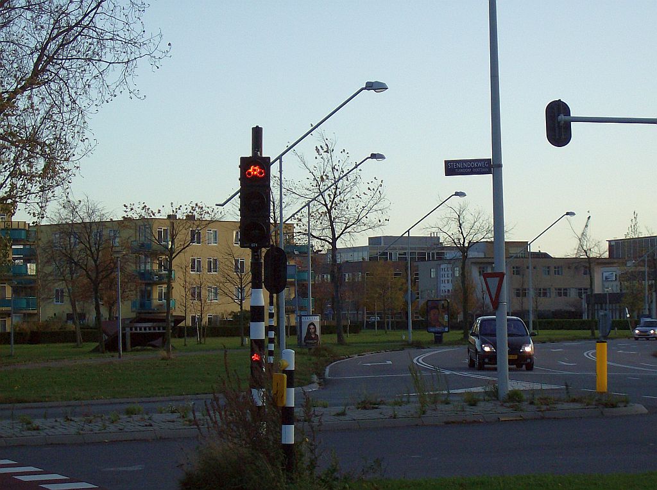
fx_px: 2045
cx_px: 328
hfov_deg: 18.3
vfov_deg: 13.7
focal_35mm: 108
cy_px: 245
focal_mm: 18
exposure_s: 1/534
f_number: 4.8
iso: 100
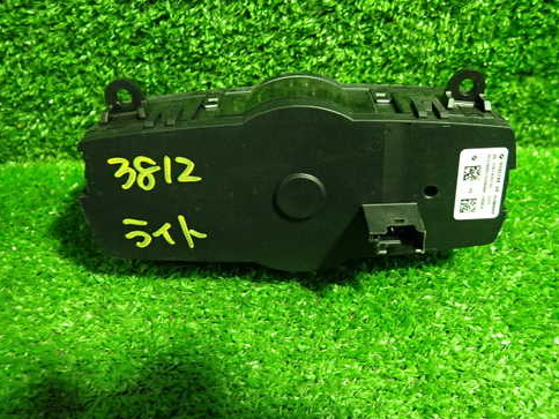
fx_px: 501
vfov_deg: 45.4
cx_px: 321
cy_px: 195
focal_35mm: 31
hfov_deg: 58.1
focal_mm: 4.5
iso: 500
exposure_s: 1/30
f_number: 2
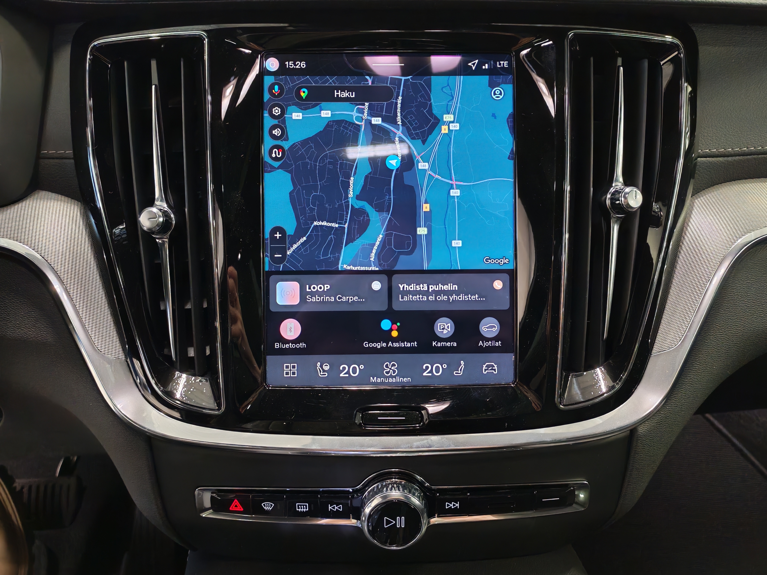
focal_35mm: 32
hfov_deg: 56.8
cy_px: 288
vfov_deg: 44.2
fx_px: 709
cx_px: 384
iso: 1697
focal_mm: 6.12
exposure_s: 1/50
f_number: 1.9
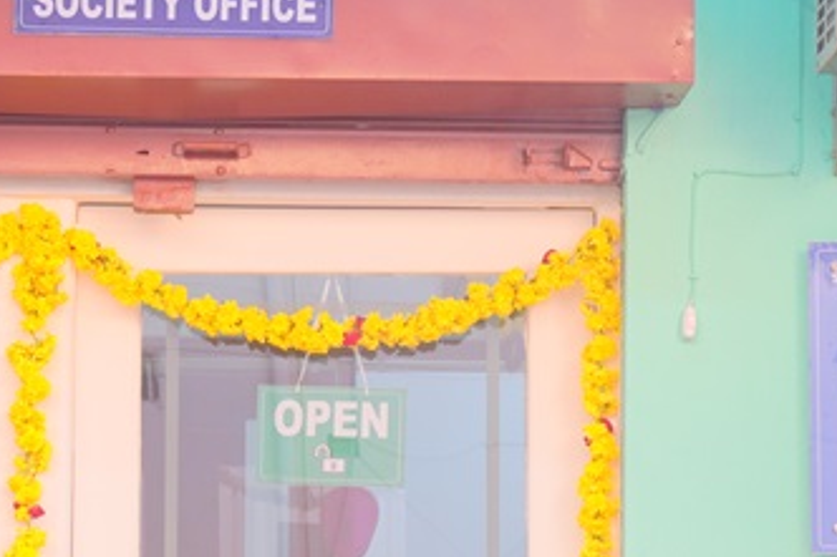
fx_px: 2858
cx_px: 207
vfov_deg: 11.1
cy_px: 387
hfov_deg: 16.6
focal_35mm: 123
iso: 160
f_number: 5
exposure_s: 1/60
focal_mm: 34
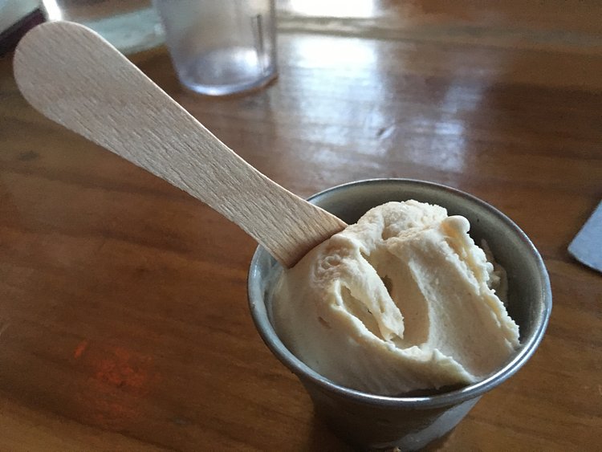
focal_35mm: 29
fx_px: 504
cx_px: 301
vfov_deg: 48.3
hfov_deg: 61.6
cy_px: 226
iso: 250
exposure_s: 1/15
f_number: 2.2
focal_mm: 4.15
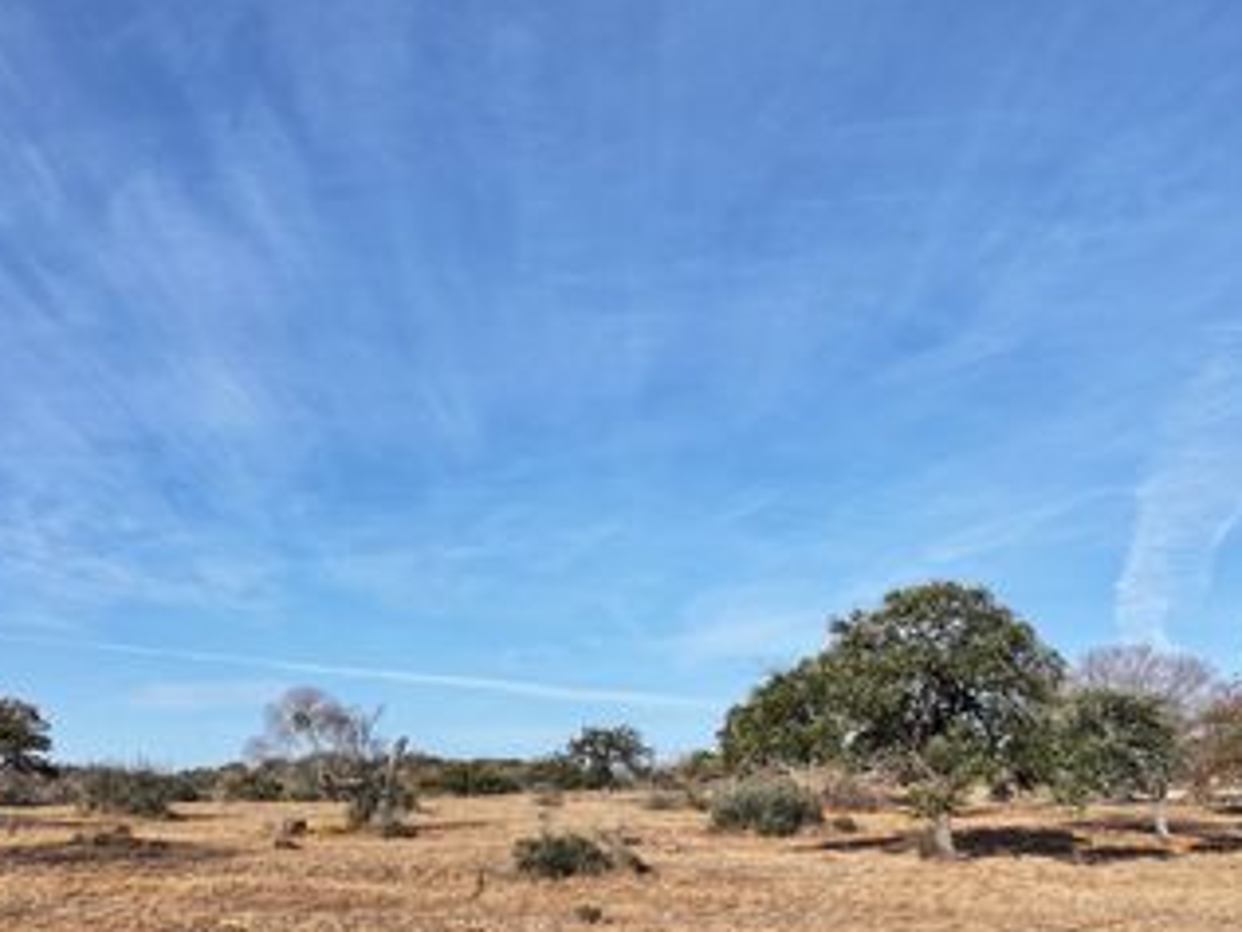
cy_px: 529
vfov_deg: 37.7
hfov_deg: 48.9
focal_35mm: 38
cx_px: 546
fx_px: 1363
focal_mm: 12.29
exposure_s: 1/1600
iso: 110
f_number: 2.8
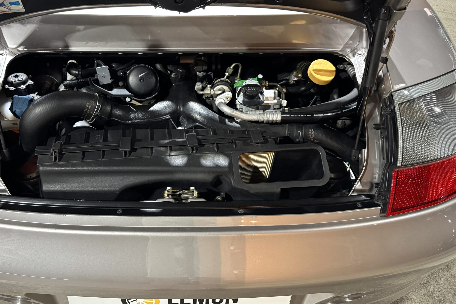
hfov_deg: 61.4
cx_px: 184
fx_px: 380
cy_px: 122
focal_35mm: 30
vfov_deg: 43.4
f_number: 1.78
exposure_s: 1/40
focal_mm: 6.76
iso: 1000
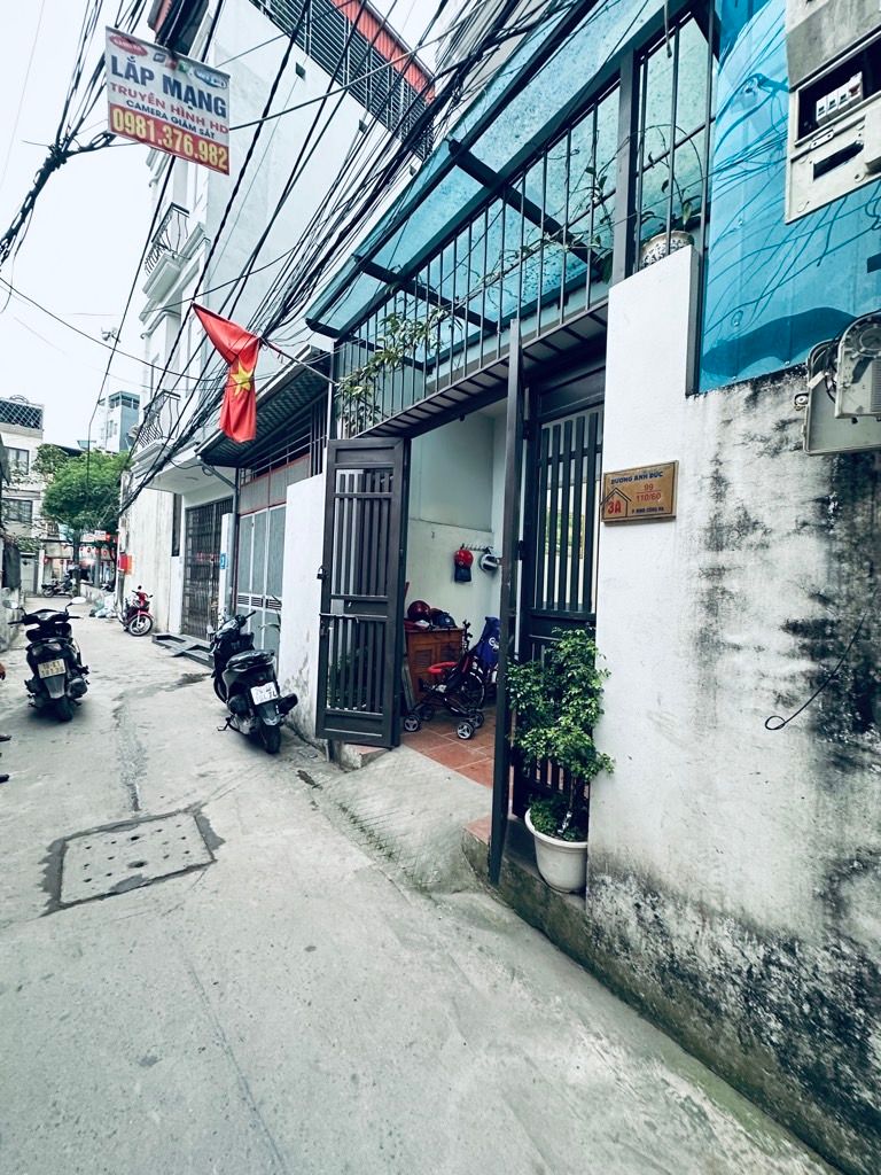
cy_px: 588
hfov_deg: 85.7
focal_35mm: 14
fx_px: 475
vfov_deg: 102.1
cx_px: 440
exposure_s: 1/50
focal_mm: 2.22
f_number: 2.2
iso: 500
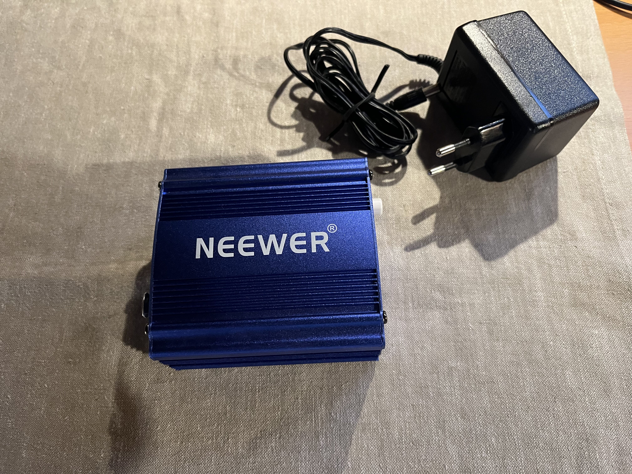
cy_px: 237
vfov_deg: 53.1
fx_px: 475
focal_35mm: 26
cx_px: 316
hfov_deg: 67.3
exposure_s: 1/50
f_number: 1.6
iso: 500
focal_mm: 5.1
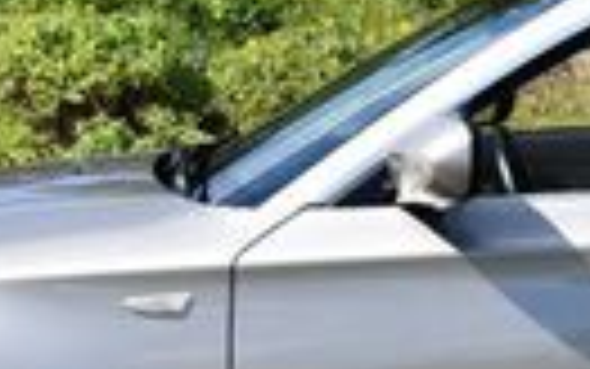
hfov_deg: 8.7
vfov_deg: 5.5
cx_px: 685
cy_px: 32
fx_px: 3861
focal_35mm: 240
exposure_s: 1/250
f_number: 8
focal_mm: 24
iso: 100
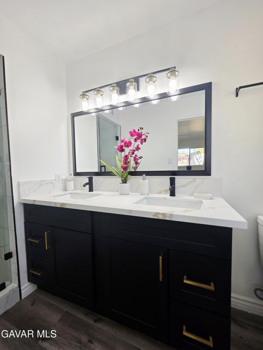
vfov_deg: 106.2
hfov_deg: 89.9
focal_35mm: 13
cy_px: 175
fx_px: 132
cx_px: 132
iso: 50
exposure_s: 1/120
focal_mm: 2.2
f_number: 1.9
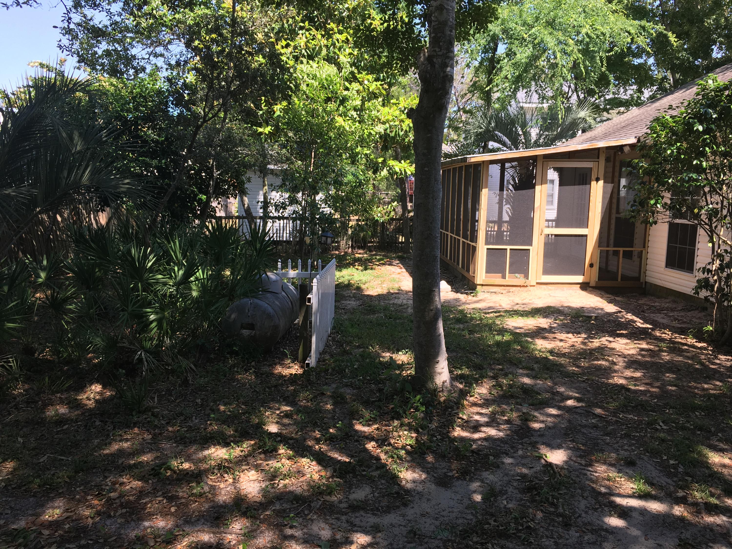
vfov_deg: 48.2
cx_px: 366
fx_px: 613
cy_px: 274
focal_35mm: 29
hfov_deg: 61.7
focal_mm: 4.15
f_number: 2.2
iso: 25
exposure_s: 1/313
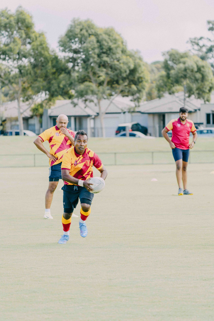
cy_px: 160
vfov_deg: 10.3
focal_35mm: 200
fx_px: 1783
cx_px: 107
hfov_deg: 6.9
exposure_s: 1/500
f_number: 5.6
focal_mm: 200
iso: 200
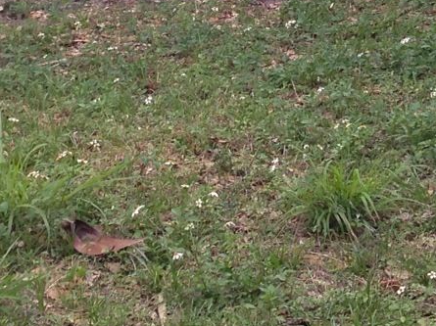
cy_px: -139
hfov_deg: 13.0
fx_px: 1913
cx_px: 234
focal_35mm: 152
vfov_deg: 9.5
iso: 80
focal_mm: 4.13
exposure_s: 1/120
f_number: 2.4
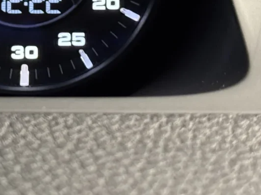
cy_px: -55
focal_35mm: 174
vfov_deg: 8.4
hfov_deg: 11.3
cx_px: 23
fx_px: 1311
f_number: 1.78
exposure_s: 1/27
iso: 640
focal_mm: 6.76
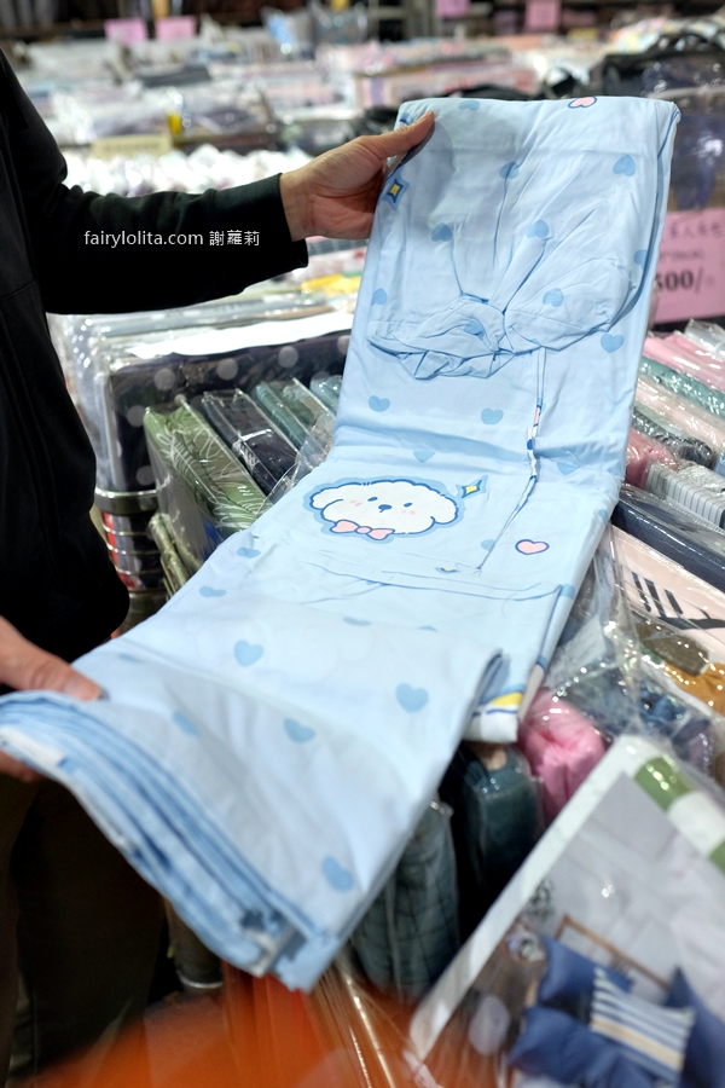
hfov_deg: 37.9
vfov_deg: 54.4
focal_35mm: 35
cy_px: 544
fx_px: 1057
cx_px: 362
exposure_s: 1/120
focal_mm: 23
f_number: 2.8
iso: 2500
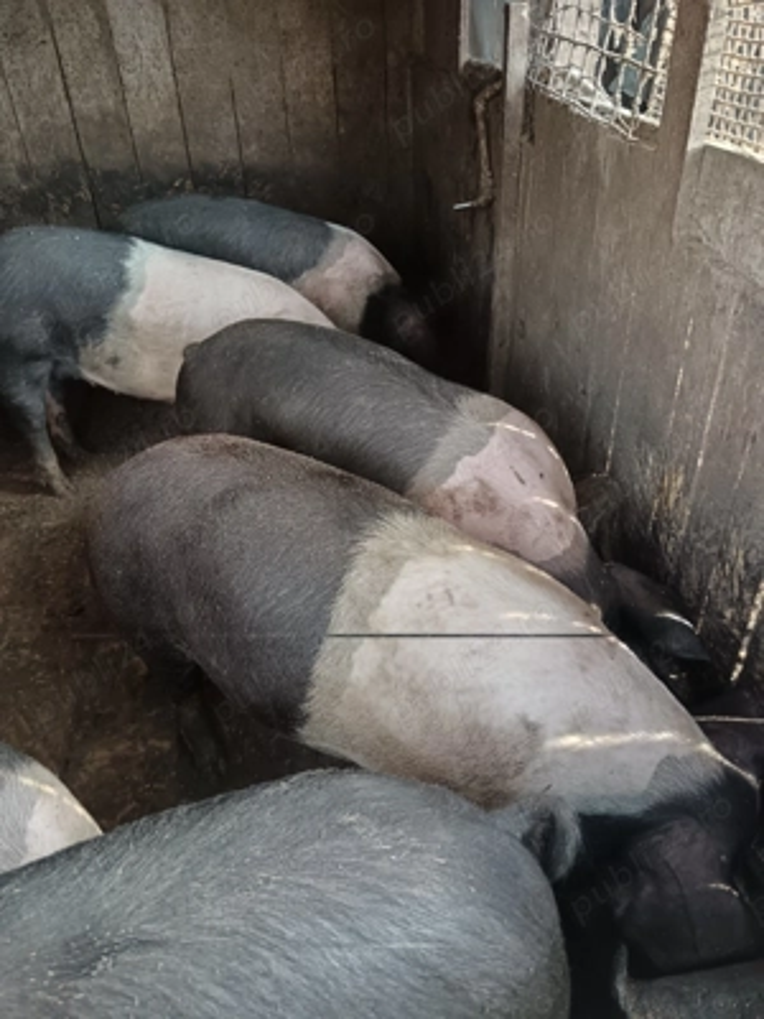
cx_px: 382
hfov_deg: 51.4
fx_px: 795
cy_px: 510
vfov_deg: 65.3
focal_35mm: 27
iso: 1076
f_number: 1.9
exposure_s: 1/100
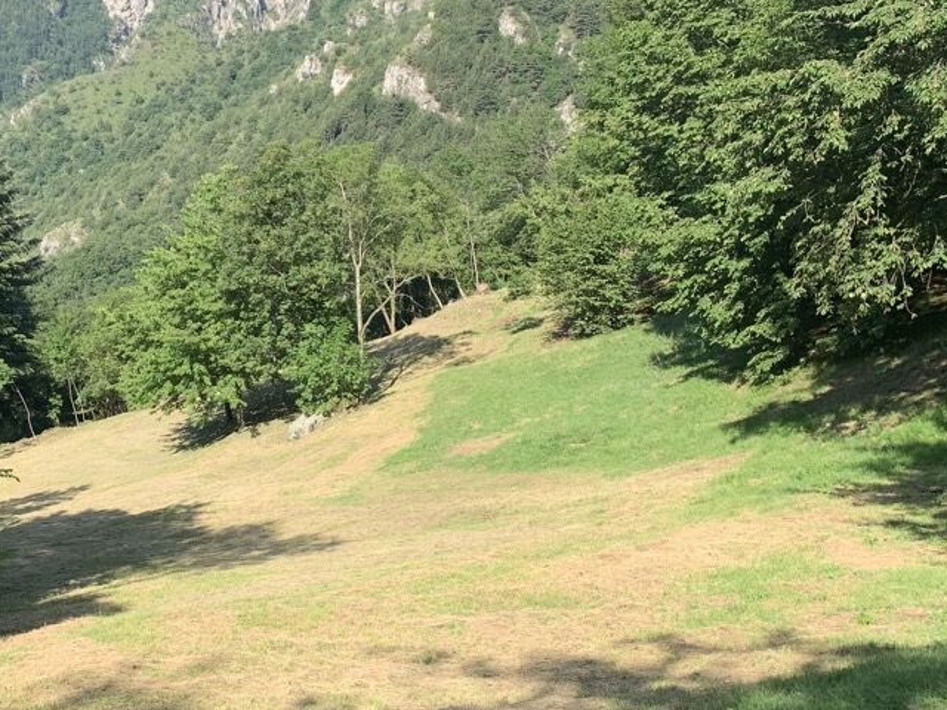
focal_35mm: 52
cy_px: 320
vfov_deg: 28.0
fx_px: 1423
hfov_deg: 35.4
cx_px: 164
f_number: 1.8
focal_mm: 4.25
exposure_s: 1/864
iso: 25
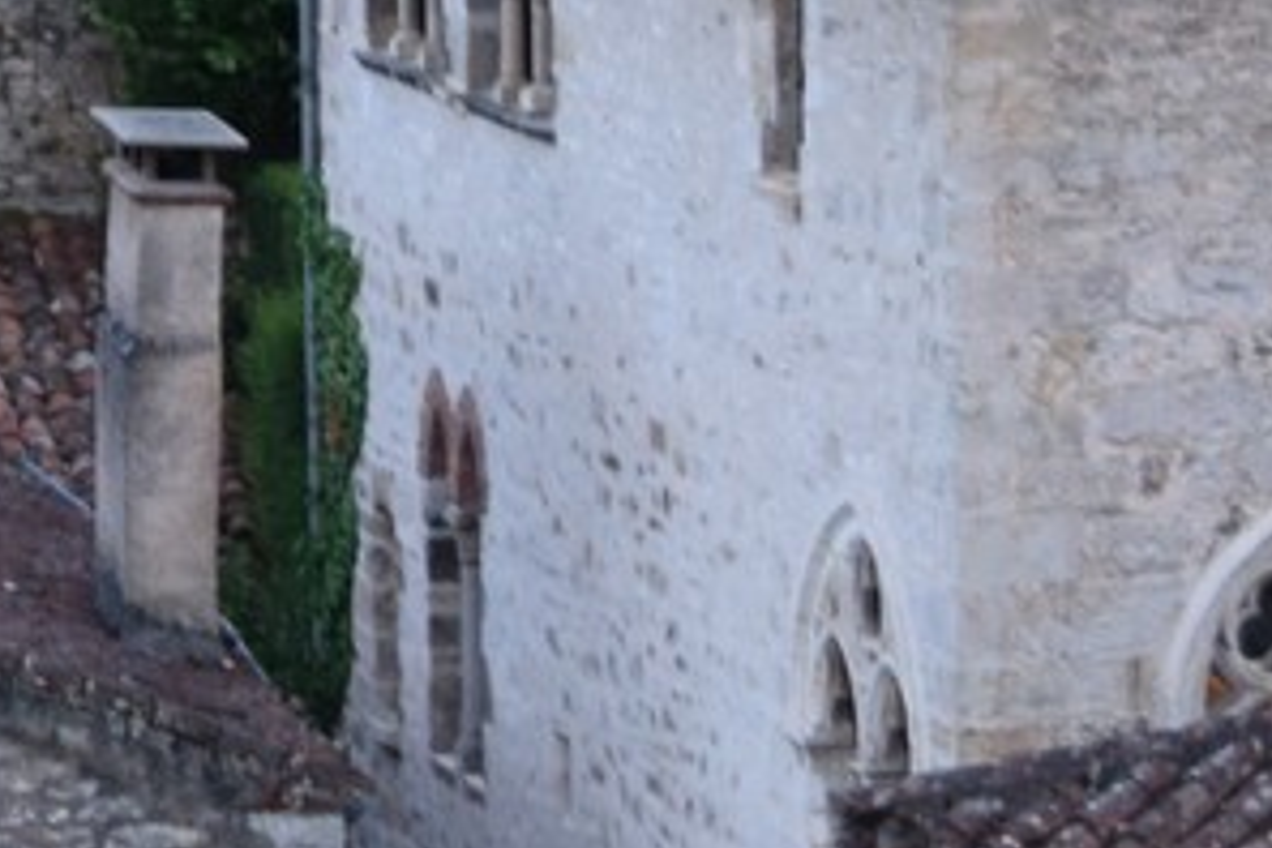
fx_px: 9115
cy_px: 420
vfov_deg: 5.3
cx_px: 184
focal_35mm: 258
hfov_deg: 8.0
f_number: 4.2
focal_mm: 34
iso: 1000
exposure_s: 1/60
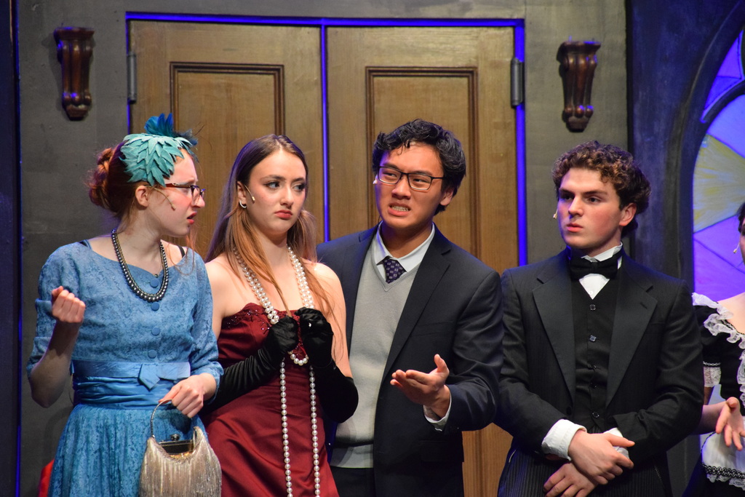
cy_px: 248
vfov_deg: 6.5
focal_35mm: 210
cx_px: 372
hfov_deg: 9.8
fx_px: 4346
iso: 4500
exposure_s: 1/125
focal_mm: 140
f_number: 5.6
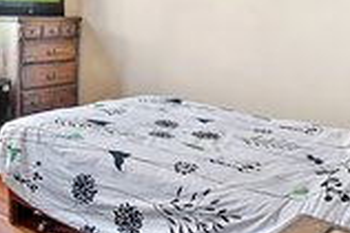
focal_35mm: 44
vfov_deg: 29.5
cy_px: 33
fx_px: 427
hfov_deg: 38.3
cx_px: -19
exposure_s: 1/1.67
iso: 320
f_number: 7.1
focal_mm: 16
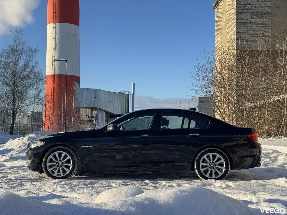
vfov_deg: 30.3
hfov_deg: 39.7
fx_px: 398
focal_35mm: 48
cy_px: 108
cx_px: 144
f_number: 1.78
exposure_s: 1/1724
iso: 64
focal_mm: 6.76
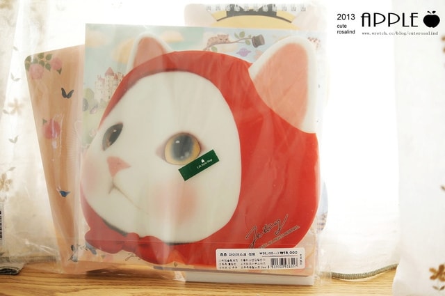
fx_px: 648
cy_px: 148
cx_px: 222
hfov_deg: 37.9
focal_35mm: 52
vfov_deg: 25.7
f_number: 1.8
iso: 100
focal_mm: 35
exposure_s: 1/80
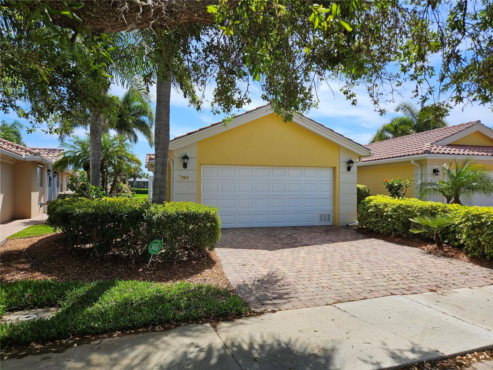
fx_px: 328
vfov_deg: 58.9
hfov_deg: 73.9
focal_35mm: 23
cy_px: 185
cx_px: 246
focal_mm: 5.4
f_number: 1.8
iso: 25
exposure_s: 1/1789
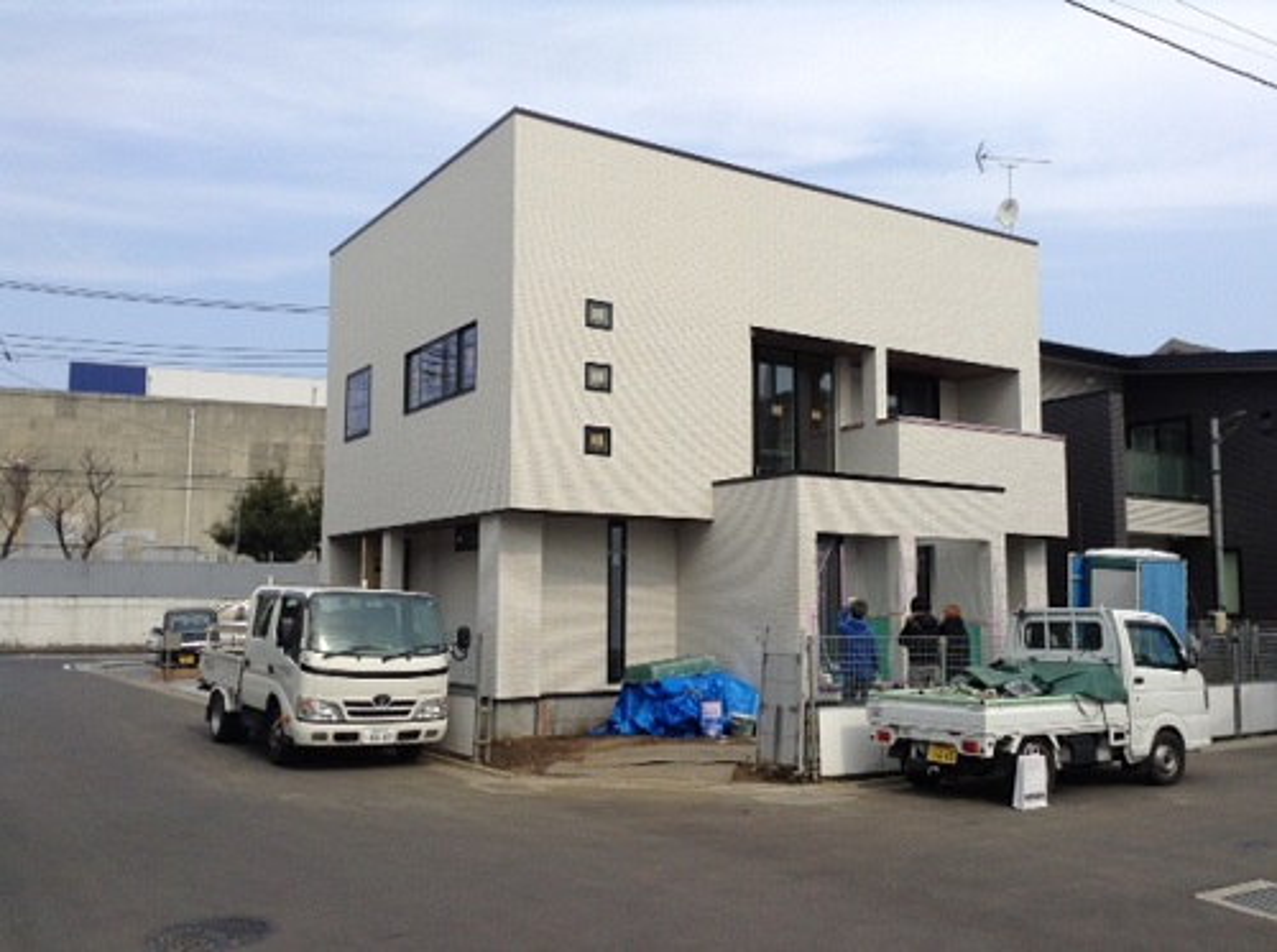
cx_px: 638
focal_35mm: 33
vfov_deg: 42.8
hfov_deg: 55.4
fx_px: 1215
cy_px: 476
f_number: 2.4
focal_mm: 3.3
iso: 32
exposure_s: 1/1233
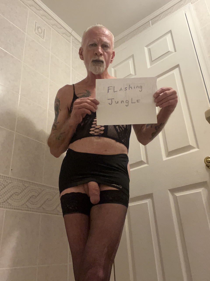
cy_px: 140
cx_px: 105
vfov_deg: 60.0
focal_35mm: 30
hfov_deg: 46.8
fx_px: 243
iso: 500
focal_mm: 2.71
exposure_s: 1/30
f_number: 2.2
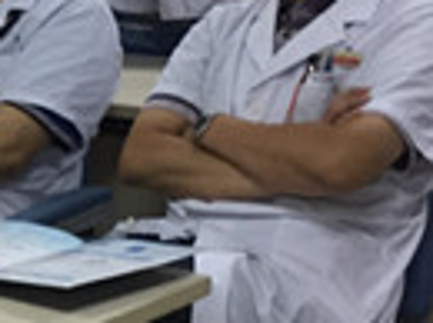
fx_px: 1673
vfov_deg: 11.0
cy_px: 113
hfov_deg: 13.4
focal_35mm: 134
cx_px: -326
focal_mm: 4.15
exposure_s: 1/33
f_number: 2.2
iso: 125
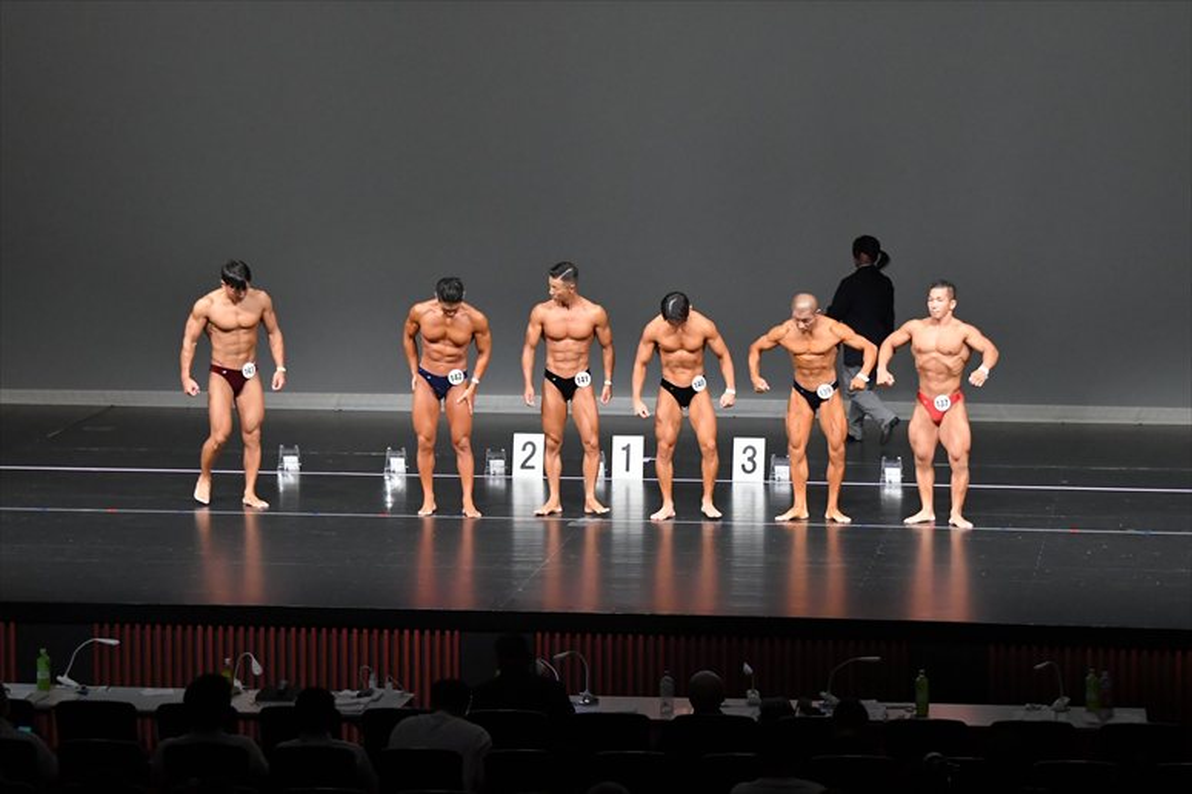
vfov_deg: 10.2
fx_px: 4468
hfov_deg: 15.2
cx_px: 596
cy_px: 397
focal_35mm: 135
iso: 5000
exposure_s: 1/400
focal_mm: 90
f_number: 5.6
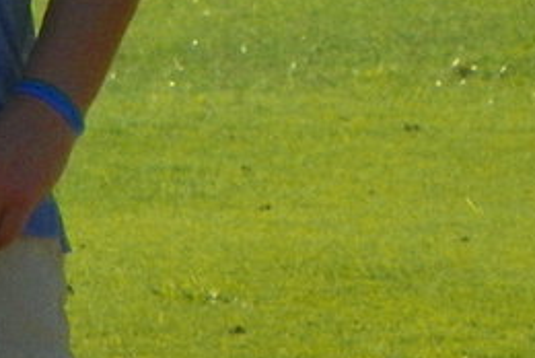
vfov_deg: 0.6
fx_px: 36971
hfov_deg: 0.8
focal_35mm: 2485
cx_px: -603
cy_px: -490
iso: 64
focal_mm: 57.7
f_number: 4.5
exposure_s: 1/640
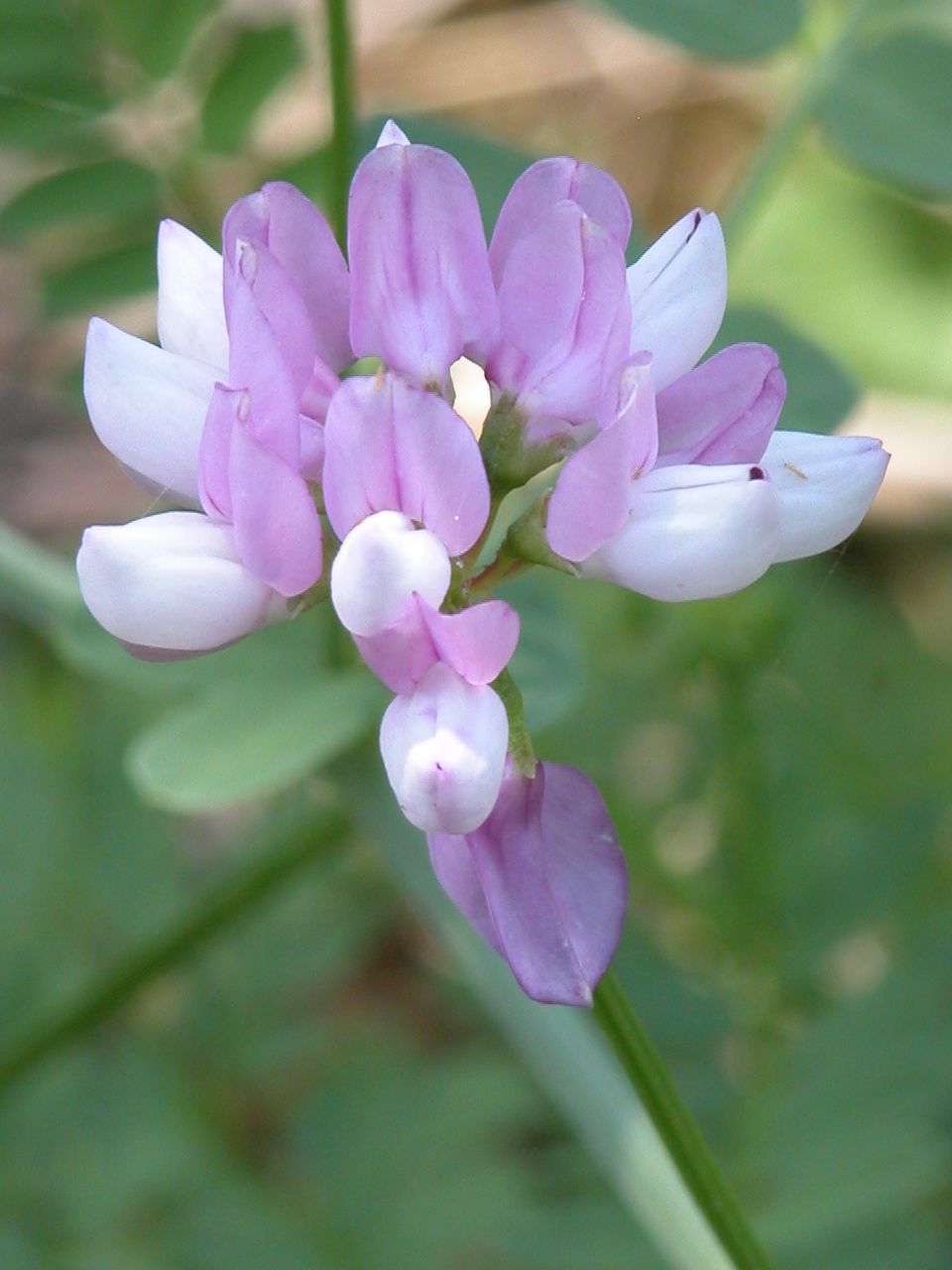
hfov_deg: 5.6
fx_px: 9754
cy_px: 635
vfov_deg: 7.4
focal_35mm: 266
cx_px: 476
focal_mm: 67.7
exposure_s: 1/49
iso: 100
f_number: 7.4
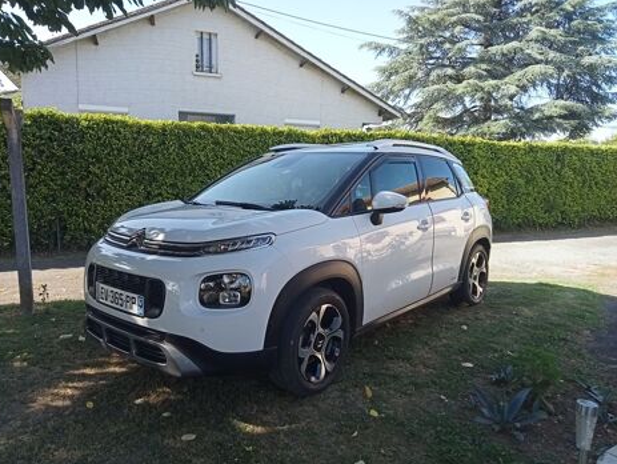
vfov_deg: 48.3
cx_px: 299
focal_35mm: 29
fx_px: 517
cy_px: 236
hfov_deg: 61.6
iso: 100
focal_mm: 3.46
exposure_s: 1/318
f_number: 2.2
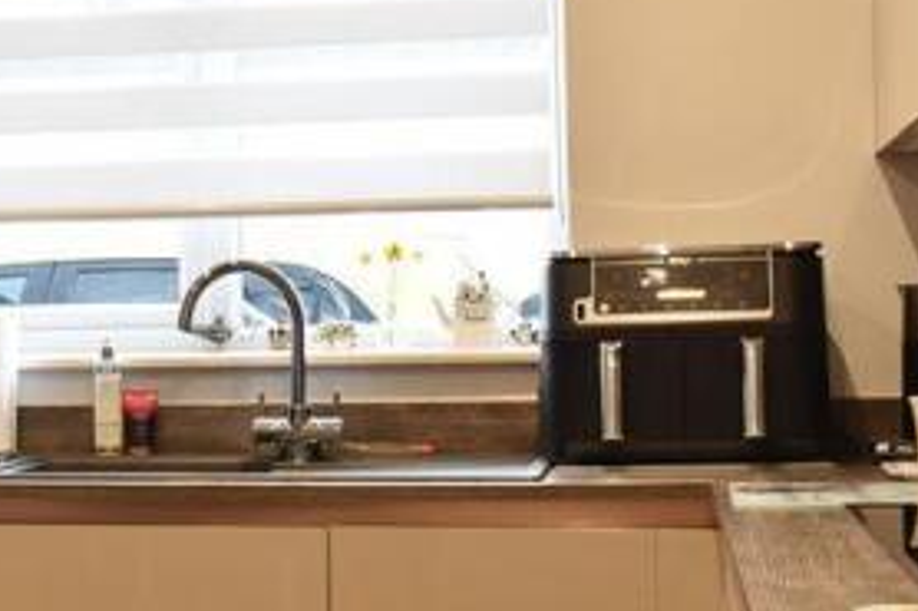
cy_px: 408
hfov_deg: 21.3
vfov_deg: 14.8
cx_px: -26
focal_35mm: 92
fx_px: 2345
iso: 800
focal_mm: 26
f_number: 13
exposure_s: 1/8
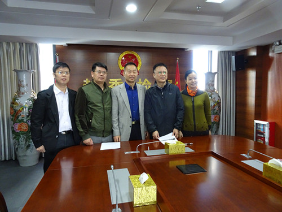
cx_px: 141
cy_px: 106
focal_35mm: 24
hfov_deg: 71.6
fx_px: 196
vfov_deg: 56.8
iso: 640
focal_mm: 4.1
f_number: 3.5
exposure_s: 1/30
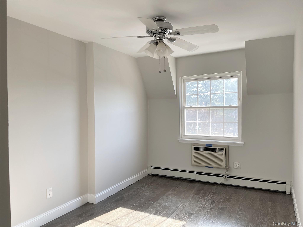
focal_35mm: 26
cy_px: 114
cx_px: 152
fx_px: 228
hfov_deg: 67.3
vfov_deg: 53.1
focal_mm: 5.1
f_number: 1.6
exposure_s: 1/158
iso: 32
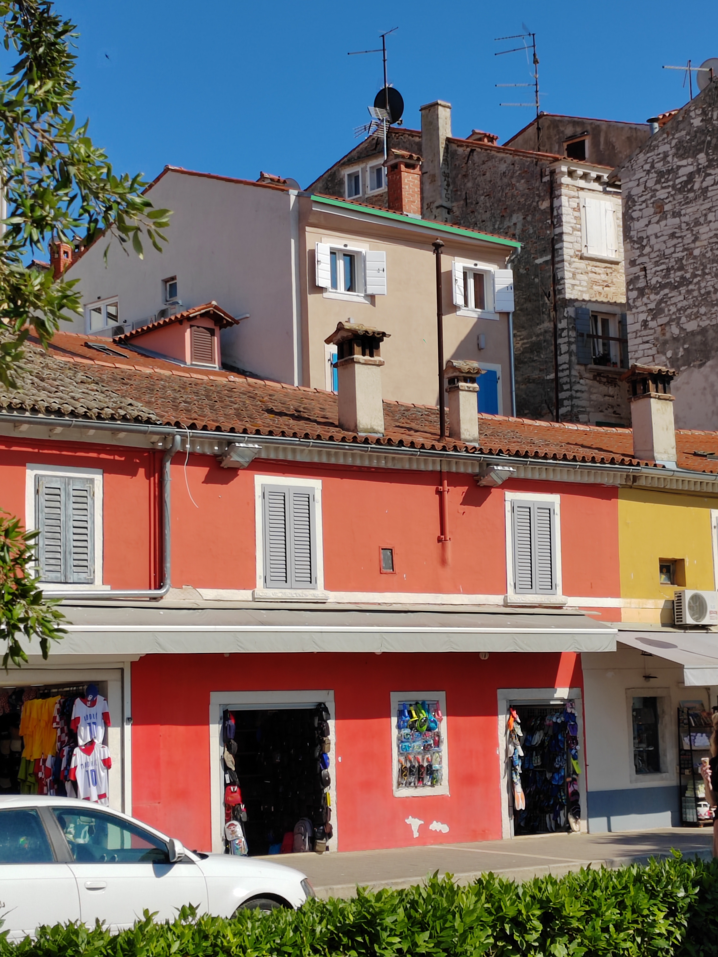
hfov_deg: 21.9
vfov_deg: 29.0
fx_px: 1853
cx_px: 359
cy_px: 478
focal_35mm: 67
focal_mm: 5.52
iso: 101
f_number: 1.9
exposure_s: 1/2051
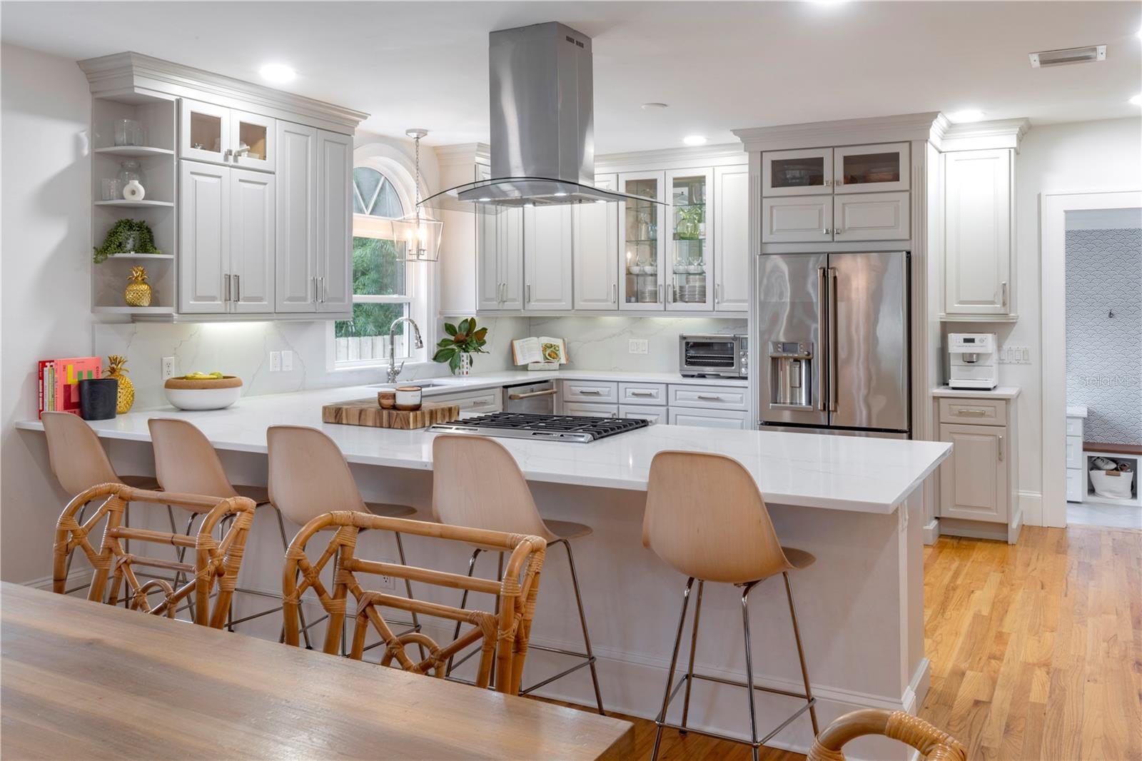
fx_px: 920
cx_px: 571
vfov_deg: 44.9
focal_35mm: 29
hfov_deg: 63.7
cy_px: 380
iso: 125
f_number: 16
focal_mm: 29
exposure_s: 1/6
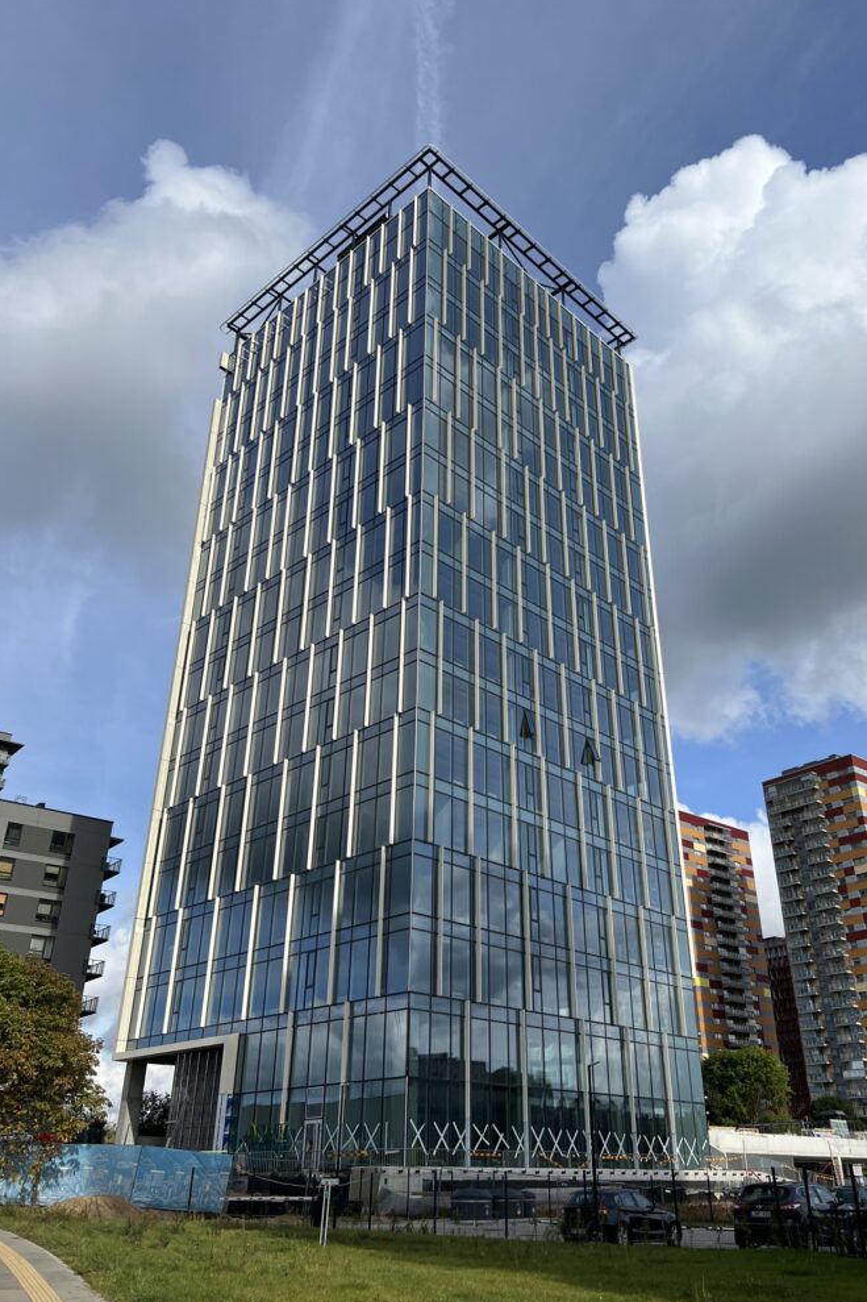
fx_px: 1012
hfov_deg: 46.3
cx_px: 479
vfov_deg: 65.5
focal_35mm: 28
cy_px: 636
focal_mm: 5.7
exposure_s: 1/4274
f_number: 1.5
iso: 50
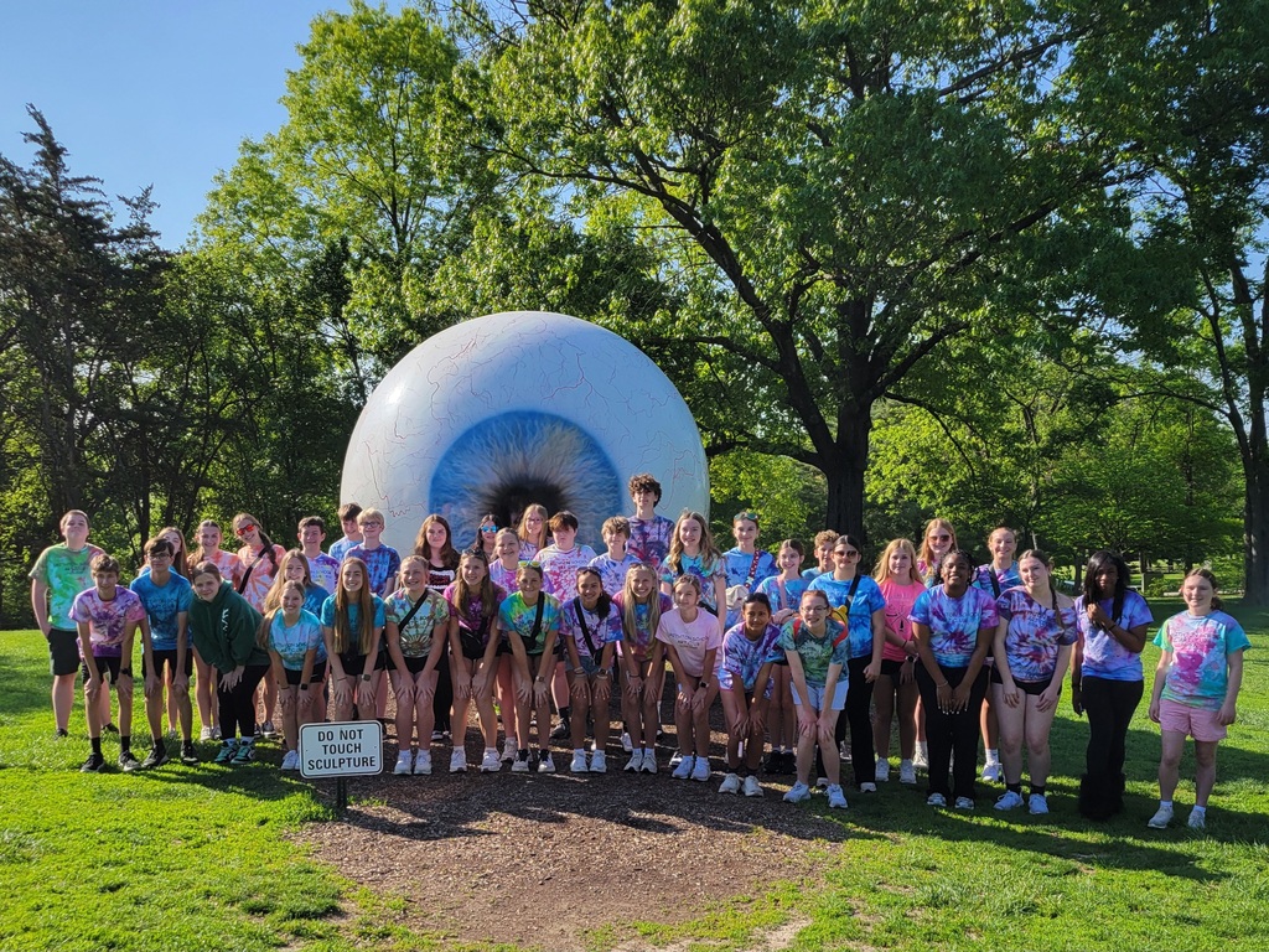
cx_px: 634
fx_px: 953
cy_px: 476
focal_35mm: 26
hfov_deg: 67.3
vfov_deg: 53.1
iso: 40
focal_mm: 5.4
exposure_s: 1/2000
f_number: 1.8
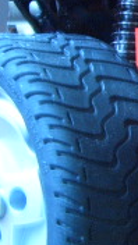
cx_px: 289
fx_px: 956
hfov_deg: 7.8
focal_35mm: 147
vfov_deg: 14.6
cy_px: 72
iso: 141
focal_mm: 6.2
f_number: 2.9
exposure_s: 1/4
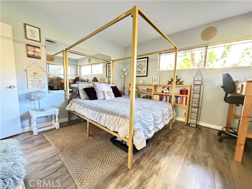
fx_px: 102
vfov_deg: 85.7
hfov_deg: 102.1
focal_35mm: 14
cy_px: 94
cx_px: 126
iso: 1600
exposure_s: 1/37
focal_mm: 2.22
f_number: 2.2
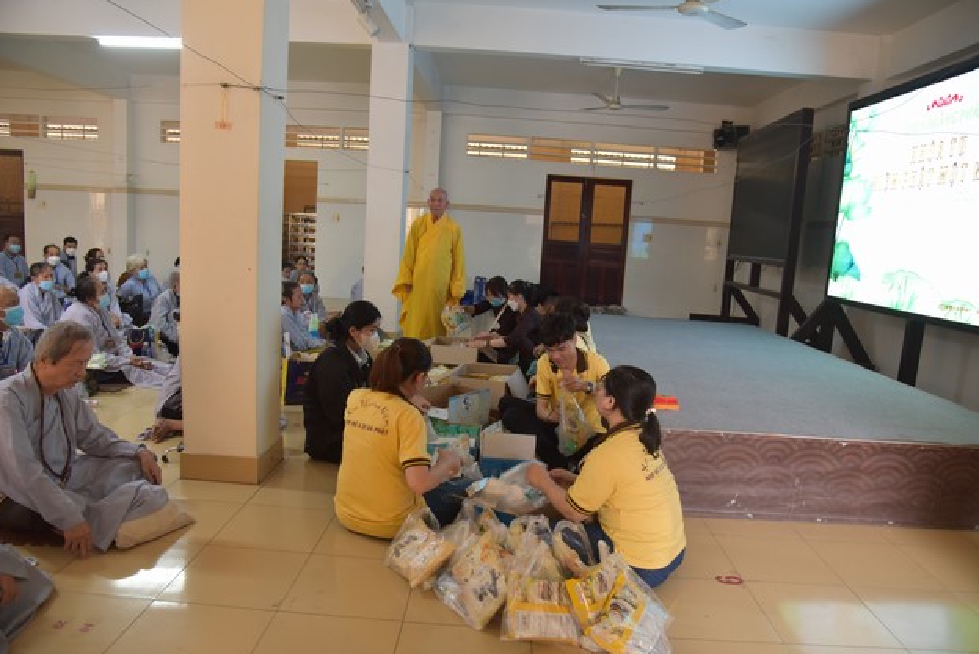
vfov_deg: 51.4
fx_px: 680
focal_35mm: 25
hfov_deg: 71.5
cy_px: 332
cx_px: 499
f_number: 4
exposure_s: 1/60
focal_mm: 24
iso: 1600
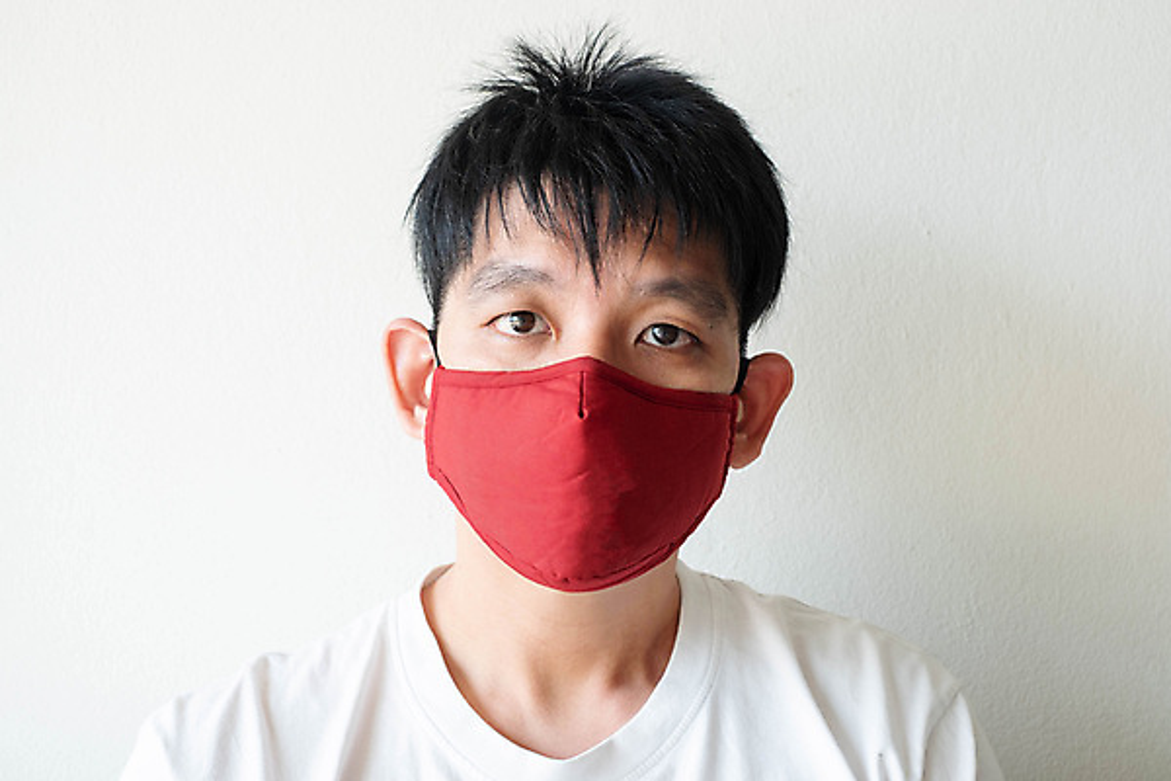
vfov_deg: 25.5
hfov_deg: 37.5
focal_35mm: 53
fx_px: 1724
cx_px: 586
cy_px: 390
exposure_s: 1/15
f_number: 5.6
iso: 200
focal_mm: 35
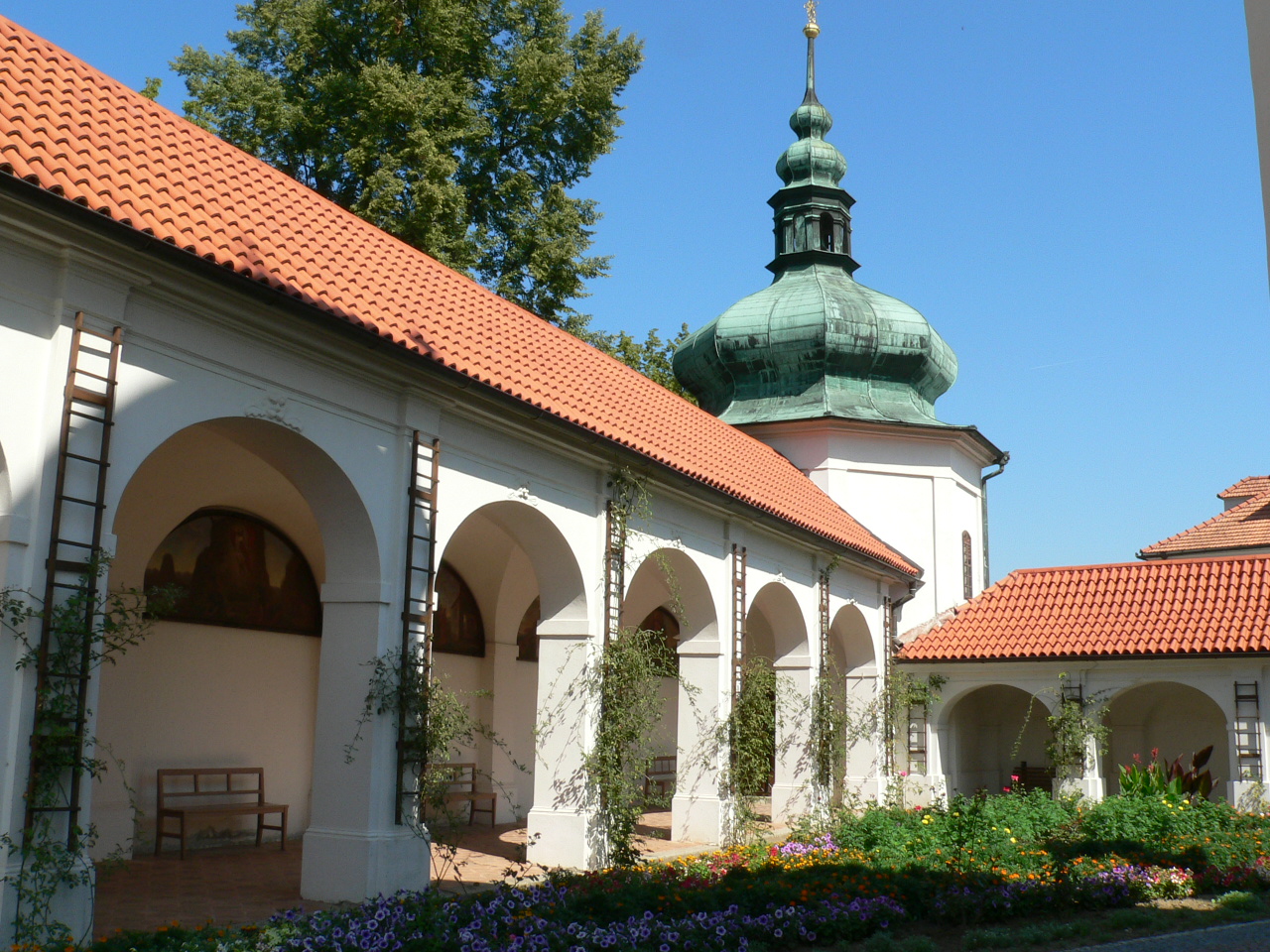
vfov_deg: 39.7
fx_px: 1321
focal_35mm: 36
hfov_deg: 51.4
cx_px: 635
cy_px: 476
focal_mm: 6
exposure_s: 1/200
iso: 100
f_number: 8
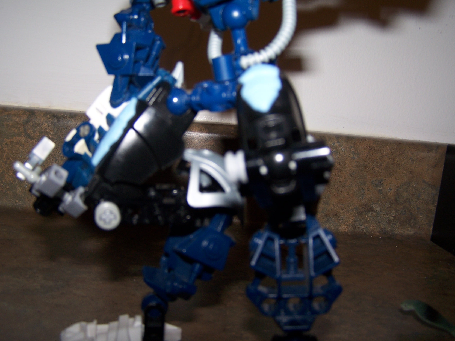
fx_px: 499
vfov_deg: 37.7
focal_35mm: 38
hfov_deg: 49.0
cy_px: 170
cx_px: 228
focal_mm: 6.3
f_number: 2.8
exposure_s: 1/60
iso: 80
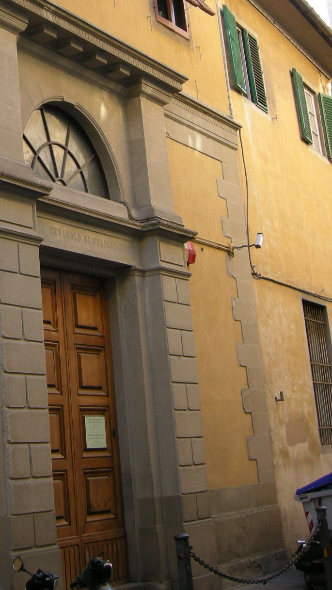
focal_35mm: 66
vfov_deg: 31.2
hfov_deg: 17.7
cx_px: -29
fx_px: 1032
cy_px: 134
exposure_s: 1/64.8
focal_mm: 7.5
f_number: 2.7
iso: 64
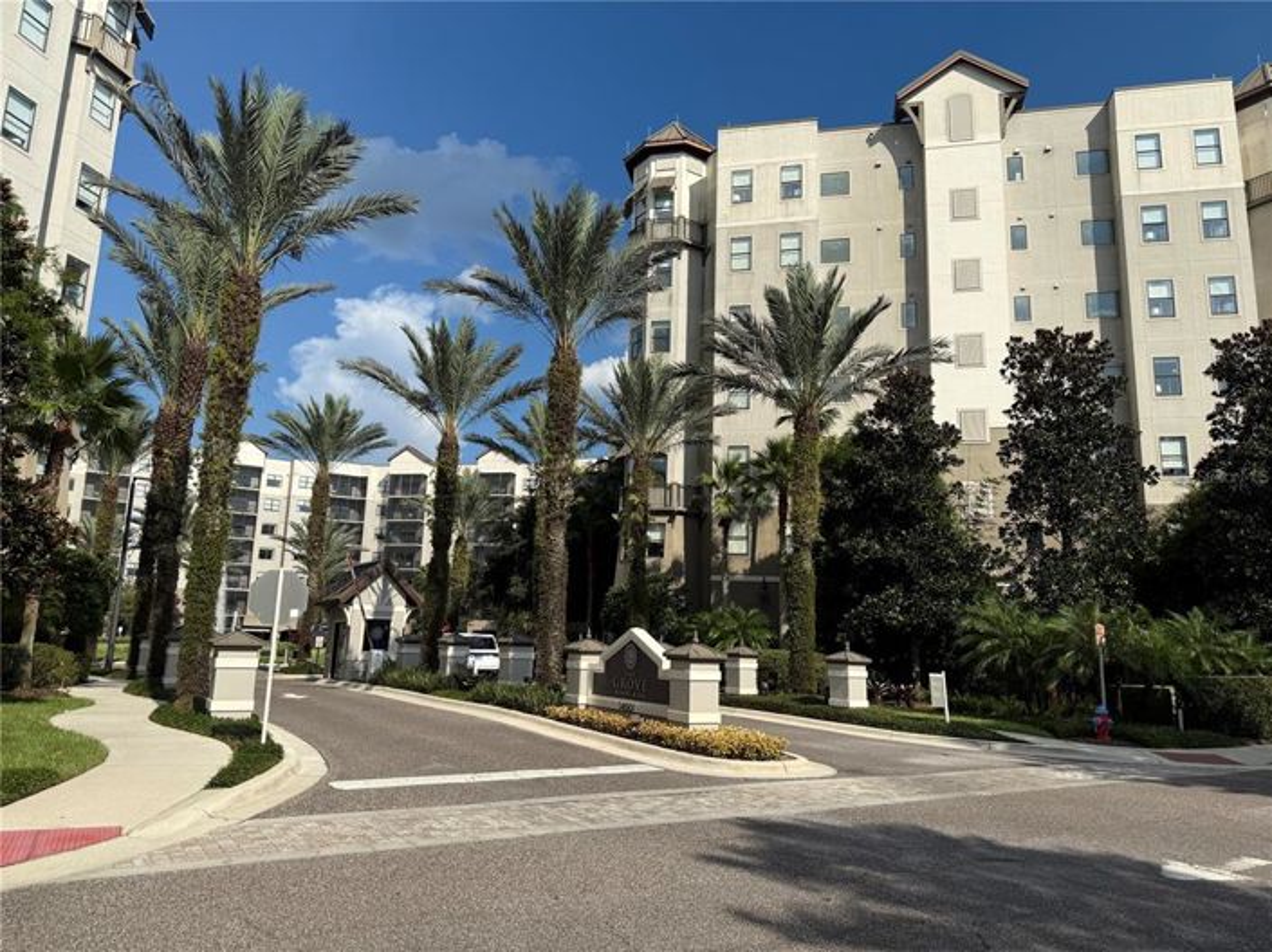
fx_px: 881
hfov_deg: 71.6
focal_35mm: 24
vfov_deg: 56.8
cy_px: 476
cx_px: 636
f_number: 1.78
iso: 80
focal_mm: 6.76
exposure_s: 1/5319
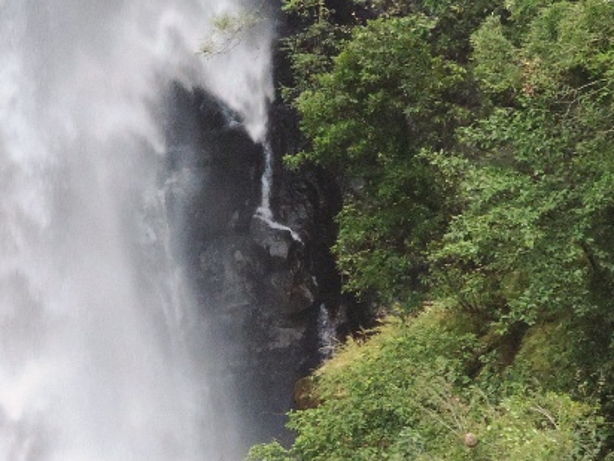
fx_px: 14314
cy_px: 394
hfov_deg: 2.5
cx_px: 34
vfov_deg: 1.8
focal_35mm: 807
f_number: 4.8
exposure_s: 1/160
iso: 400
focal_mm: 57.9
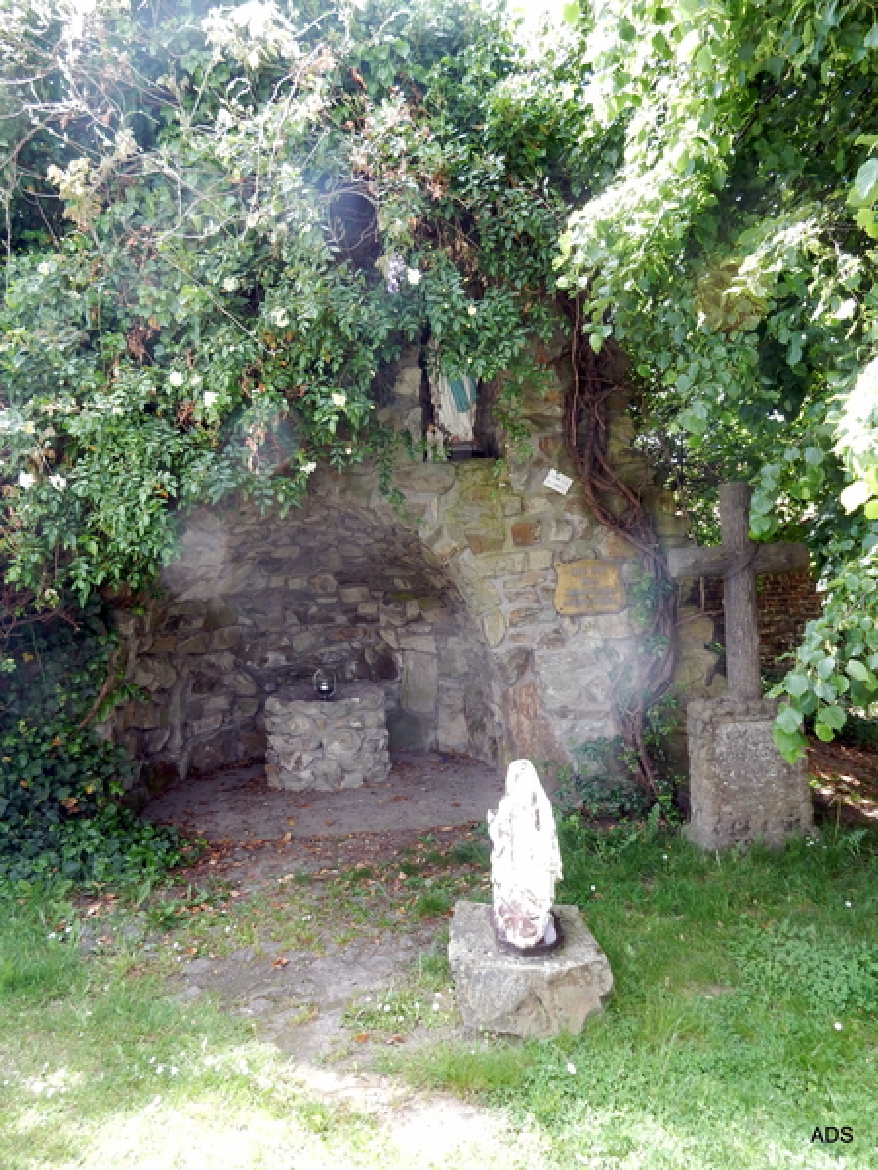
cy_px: 585
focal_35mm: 25
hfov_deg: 54.9
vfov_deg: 69.4
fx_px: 845
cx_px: 439
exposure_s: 1/80
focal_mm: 4.5
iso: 125
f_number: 3.7
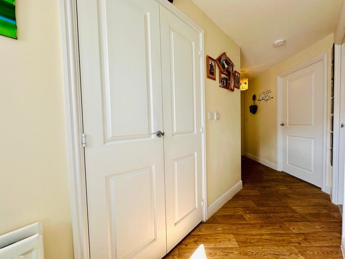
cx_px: 172
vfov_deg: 85.7
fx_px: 140
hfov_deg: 102.1
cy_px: 130
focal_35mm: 14
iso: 64
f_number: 2.2
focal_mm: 2.22
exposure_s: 1/99
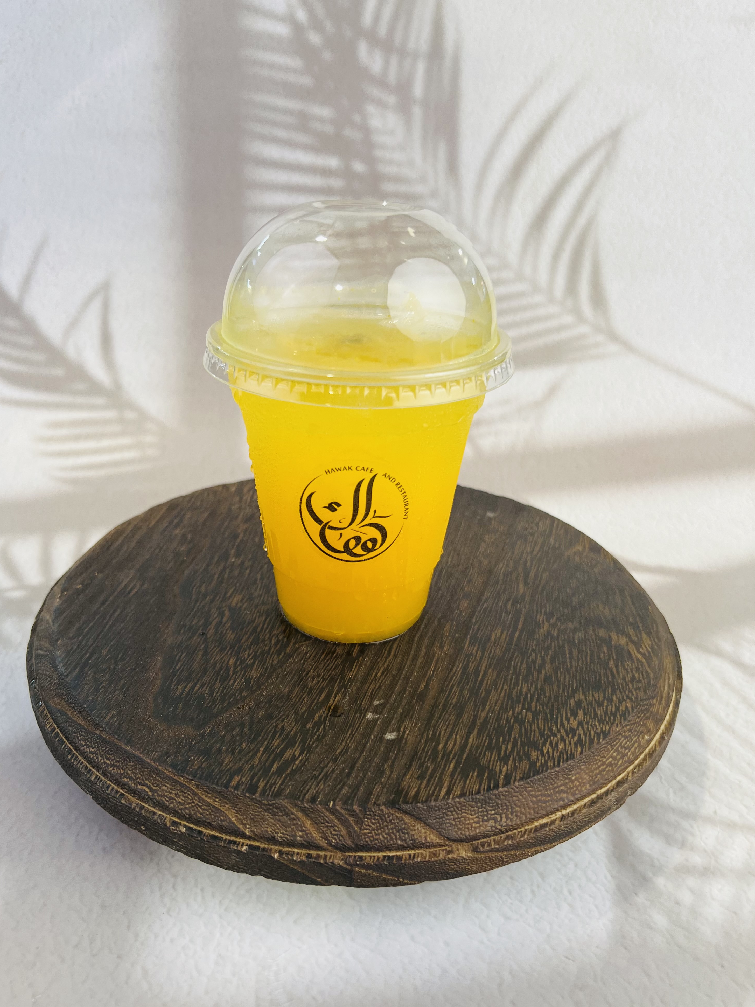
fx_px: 785
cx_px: 365
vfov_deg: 65.3
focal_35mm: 27
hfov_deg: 51.3
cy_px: 522
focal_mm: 5.7
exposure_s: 1/98
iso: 80
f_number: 1.5
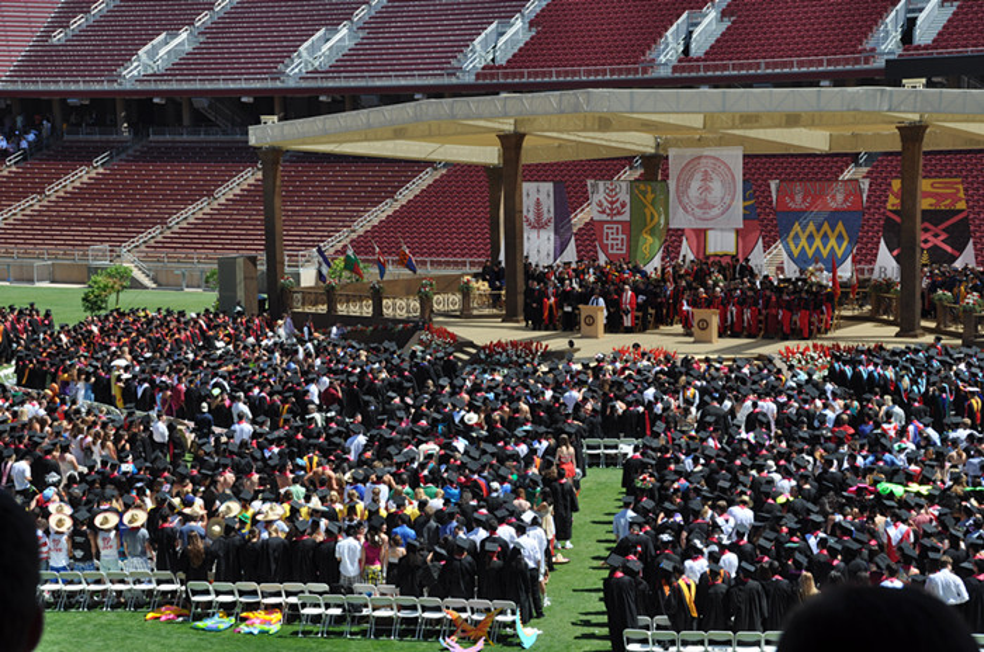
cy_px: 326
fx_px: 2046
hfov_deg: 27.0
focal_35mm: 75
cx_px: 492
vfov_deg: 18.1
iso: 200
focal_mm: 50
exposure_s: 1/320
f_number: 9
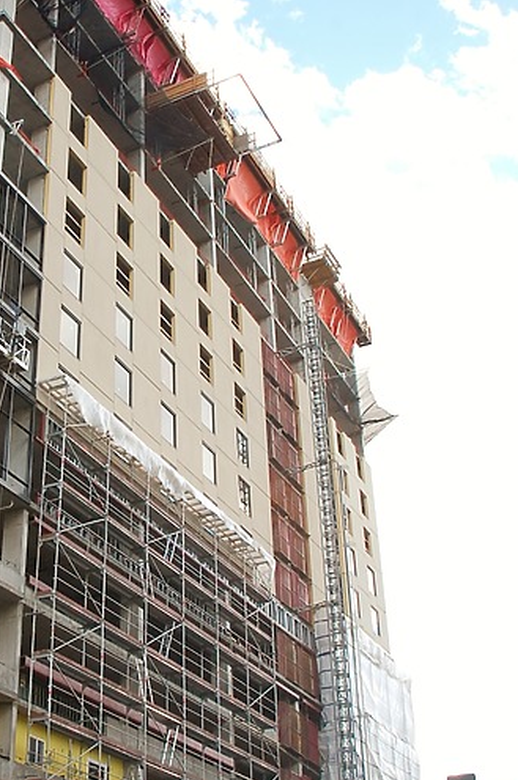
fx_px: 1061
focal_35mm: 49
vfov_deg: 40.4
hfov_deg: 26.7
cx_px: 73
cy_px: 429
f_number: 9
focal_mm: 18
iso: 400
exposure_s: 1/125
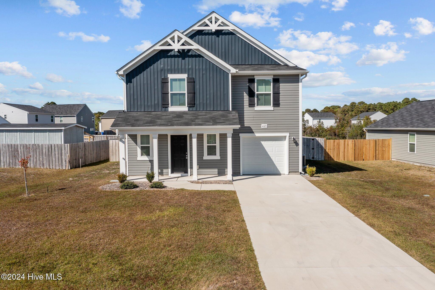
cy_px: 145
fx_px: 338
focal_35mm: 28
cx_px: 218
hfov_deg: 65.5
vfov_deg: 46.4
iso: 100
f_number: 4.5
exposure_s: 1/160
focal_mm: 10.26
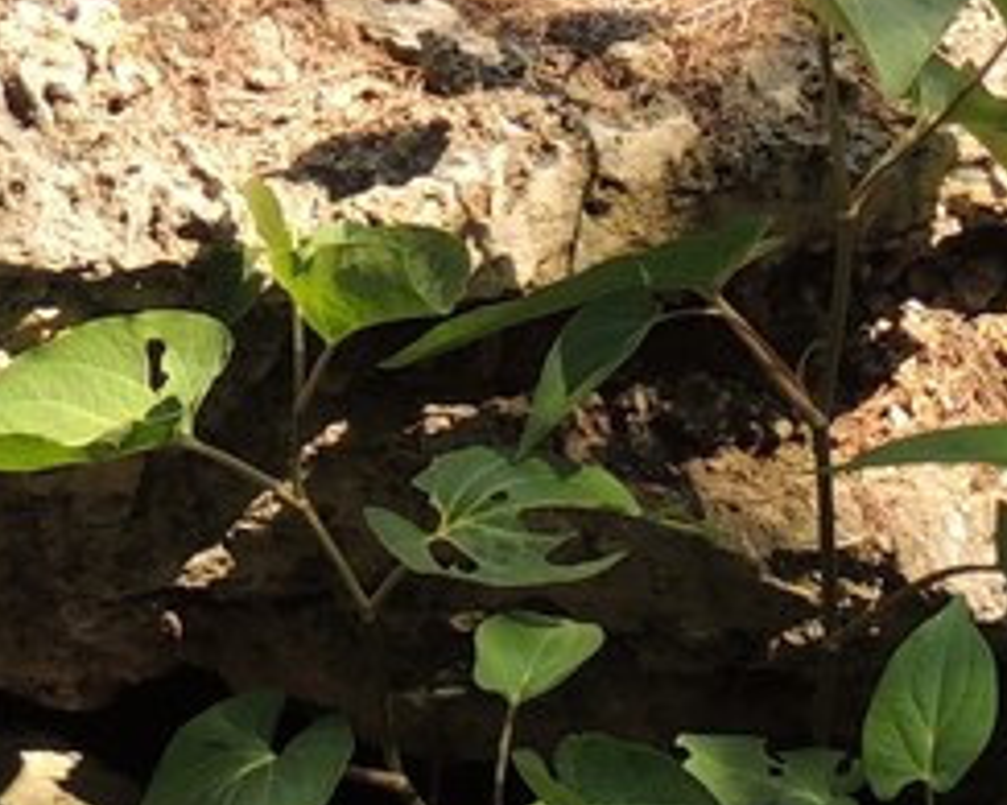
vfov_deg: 6.0
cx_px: 384
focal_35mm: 256
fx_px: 7627
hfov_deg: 7.6
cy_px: 396
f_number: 3.6
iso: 100
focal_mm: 8.9
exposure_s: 1/160
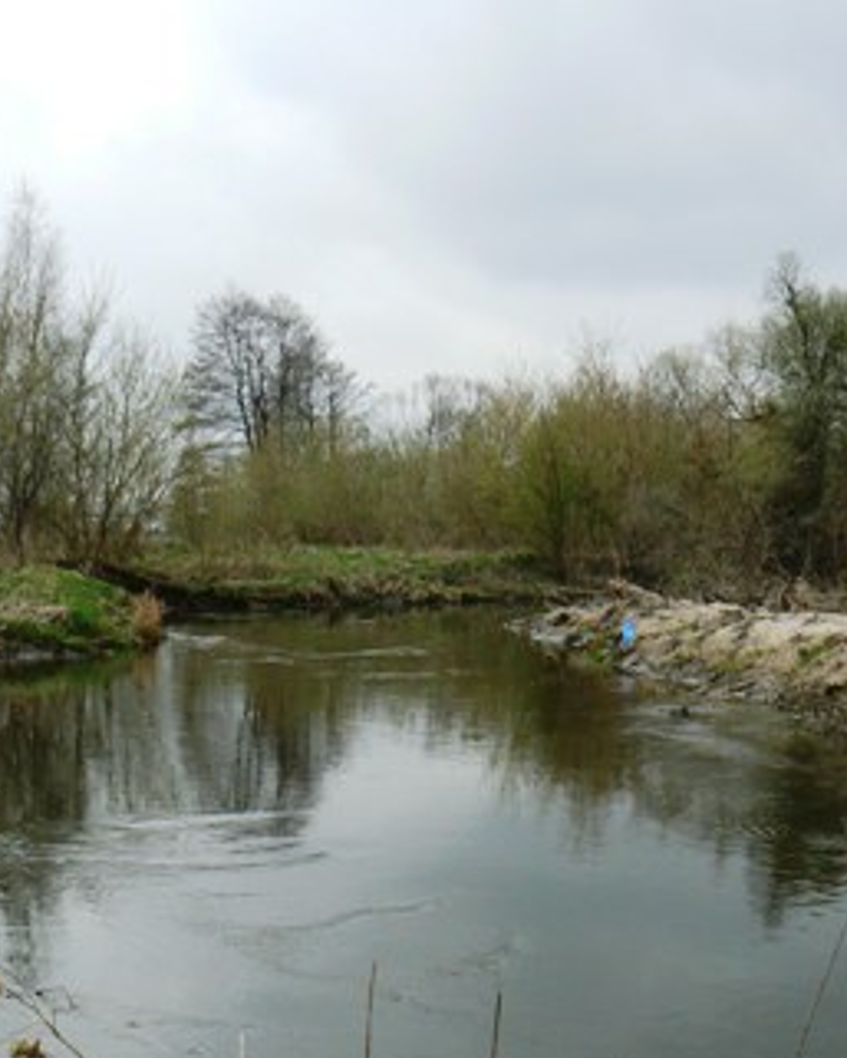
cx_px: 346
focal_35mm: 49
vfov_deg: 37.8
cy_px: 659
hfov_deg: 30.8
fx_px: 1535
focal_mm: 6
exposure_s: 1/400
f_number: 3.2
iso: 100
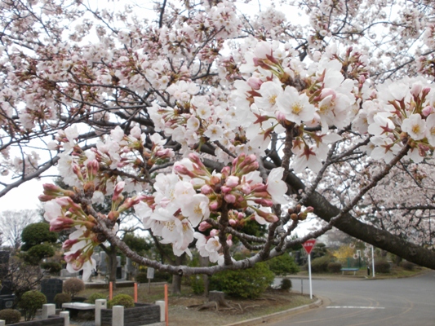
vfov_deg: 39.7
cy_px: 163
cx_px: 218
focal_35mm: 36
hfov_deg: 51.3
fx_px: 452
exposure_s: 1/125
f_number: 5.6
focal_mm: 6.3
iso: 100
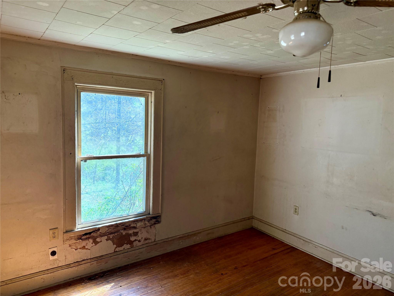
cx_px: 197
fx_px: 273
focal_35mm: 24
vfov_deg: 56.8
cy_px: 148
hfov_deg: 71.6
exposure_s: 1/202
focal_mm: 6.76
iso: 200
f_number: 1.78
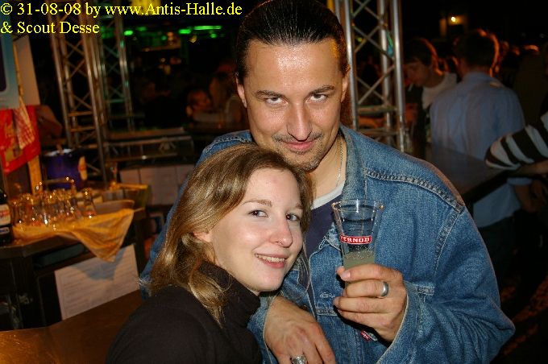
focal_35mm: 39
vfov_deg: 34.1
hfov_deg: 49.6
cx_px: 274
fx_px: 593
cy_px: 182
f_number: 4
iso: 200
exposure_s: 1/45
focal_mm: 26
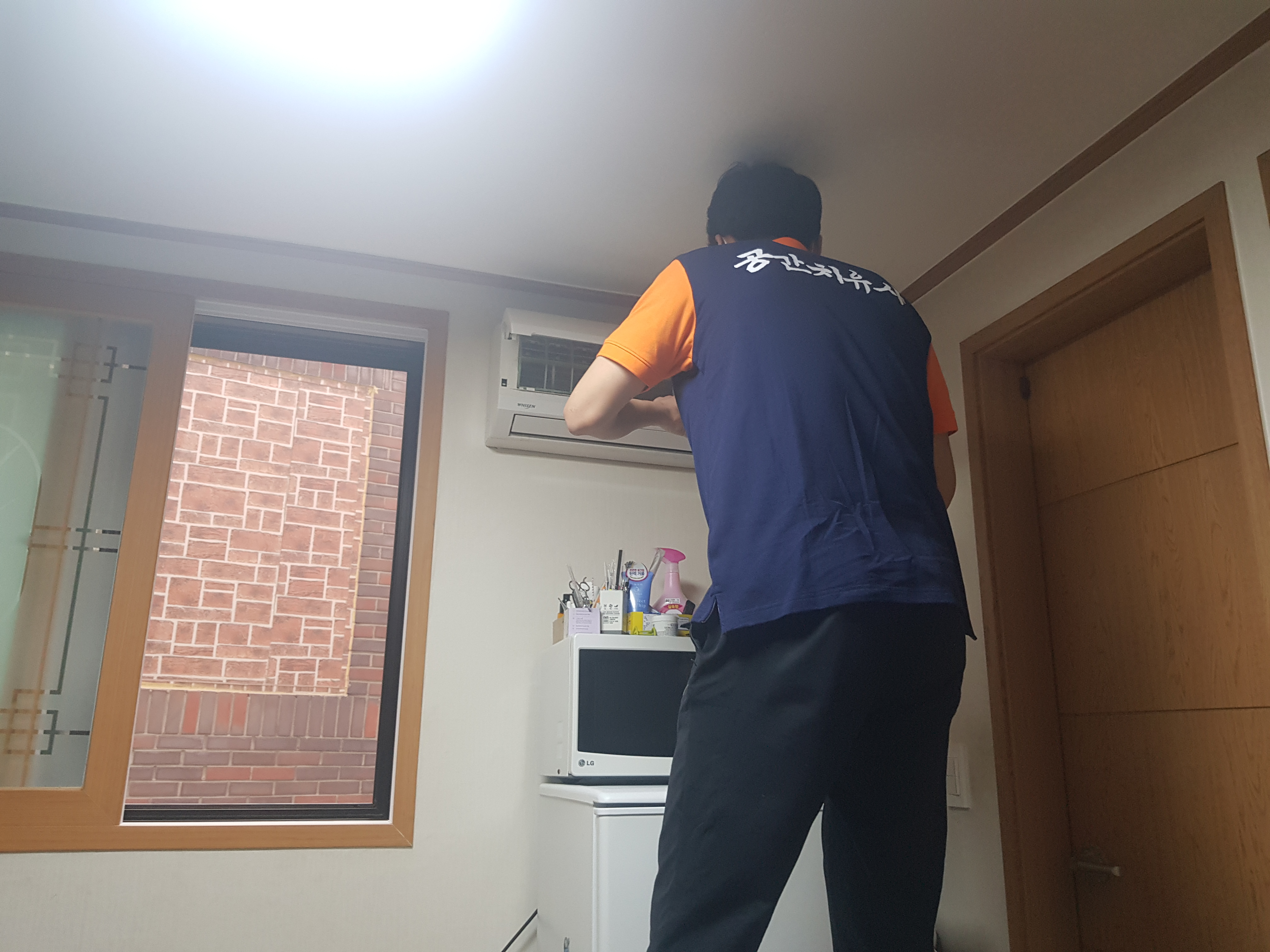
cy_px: 476
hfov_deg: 67.3
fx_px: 954
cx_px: 635
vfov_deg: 53.1
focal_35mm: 26
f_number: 1.7
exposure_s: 1/60
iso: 160
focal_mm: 4.3
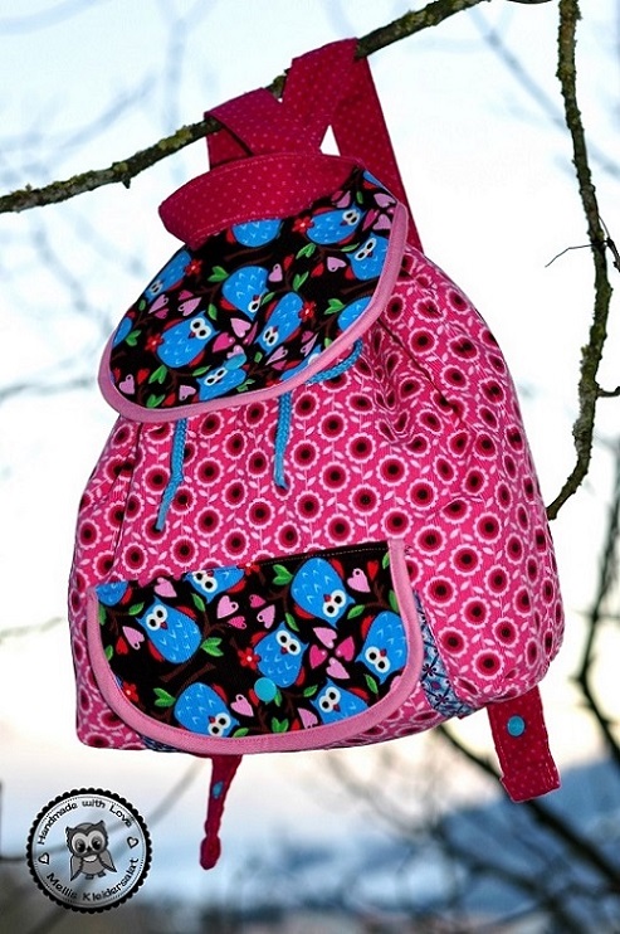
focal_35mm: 75
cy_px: 467
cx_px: 310
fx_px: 1942
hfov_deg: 18.1
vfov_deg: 27.0
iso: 200
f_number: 3.5
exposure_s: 1/200
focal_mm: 50
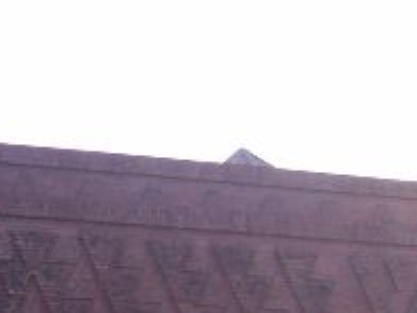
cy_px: 300
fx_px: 1542
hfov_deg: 15.1
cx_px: -23
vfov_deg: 11.5
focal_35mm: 128
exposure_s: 1/319
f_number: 2.7
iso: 80
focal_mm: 5.6
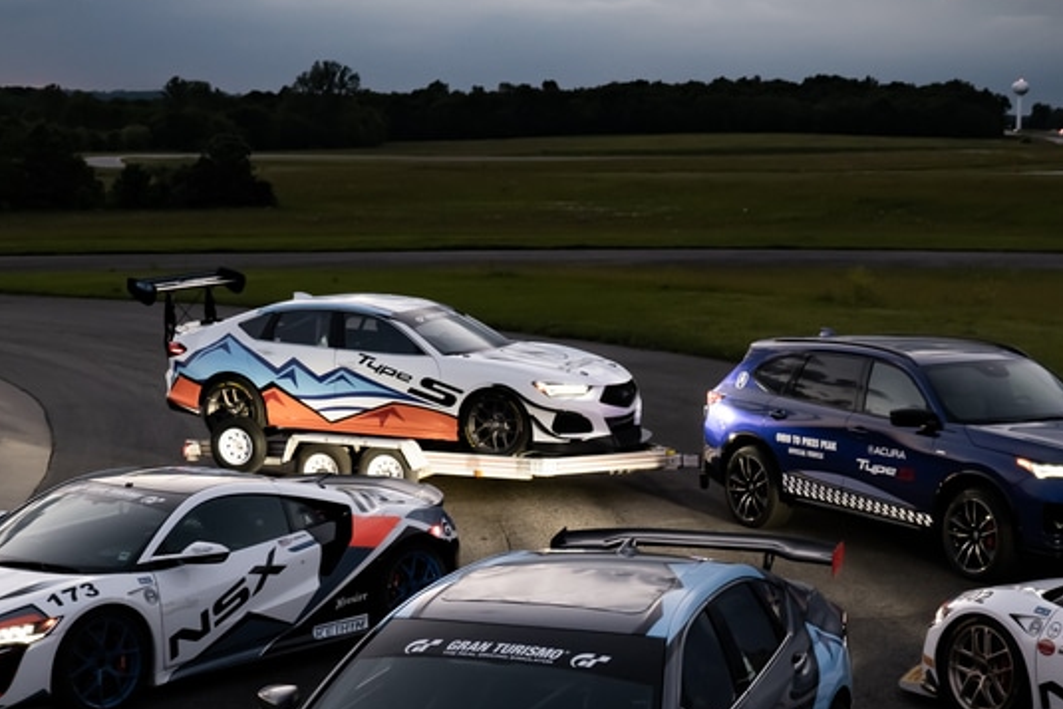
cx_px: 646
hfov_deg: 27.3
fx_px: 2186
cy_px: 606
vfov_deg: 18.2
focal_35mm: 74
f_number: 4
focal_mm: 33
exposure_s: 1/125
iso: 1250
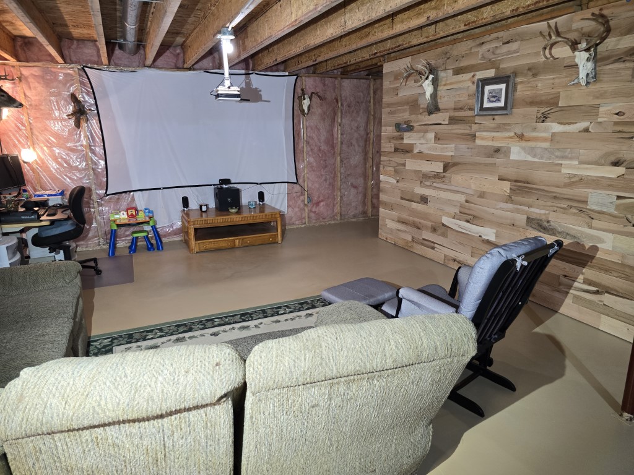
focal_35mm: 23
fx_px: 421
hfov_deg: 73.9
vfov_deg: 58.9
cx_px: 317
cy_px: 238
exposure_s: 1/120
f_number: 1.7
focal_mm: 6.3
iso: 320
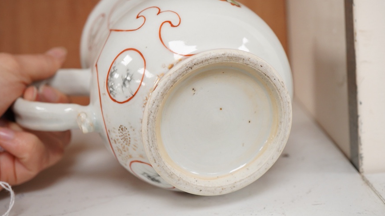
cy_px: 90
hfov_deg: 42.1
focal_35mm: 49
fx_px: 500
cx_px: 190
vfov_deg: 24.4
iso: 1250
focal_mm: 30
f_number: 8
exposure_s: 1/125
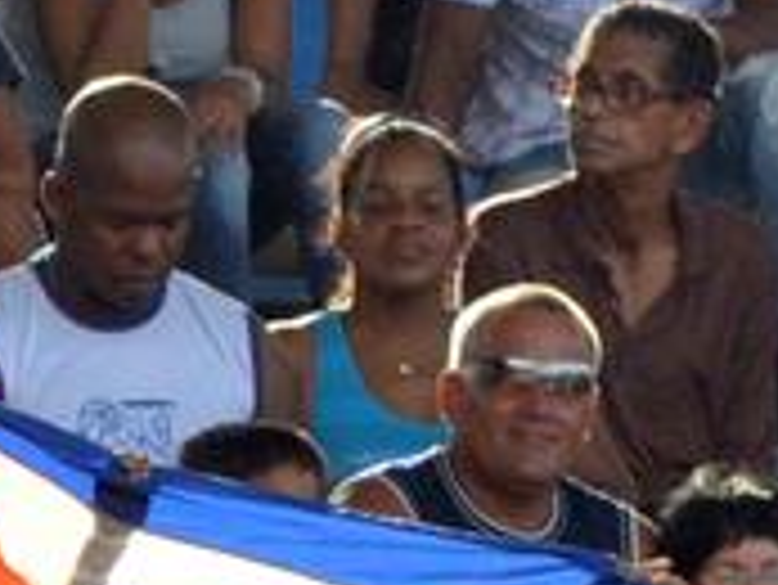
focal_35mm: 1500
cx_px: 58
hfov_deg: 1.3
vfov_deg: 1.0
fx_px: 33736
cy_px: 835
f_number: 6.3
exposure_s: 1/500
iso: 640
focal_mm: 300
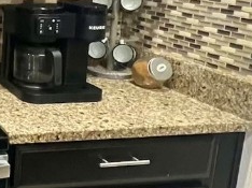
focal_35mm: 57
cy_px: 32
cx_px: -129
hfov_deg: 25.3
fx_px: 415
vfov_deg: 25.1
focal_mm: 1.57
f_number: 1.8
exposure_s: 1/60
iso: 800
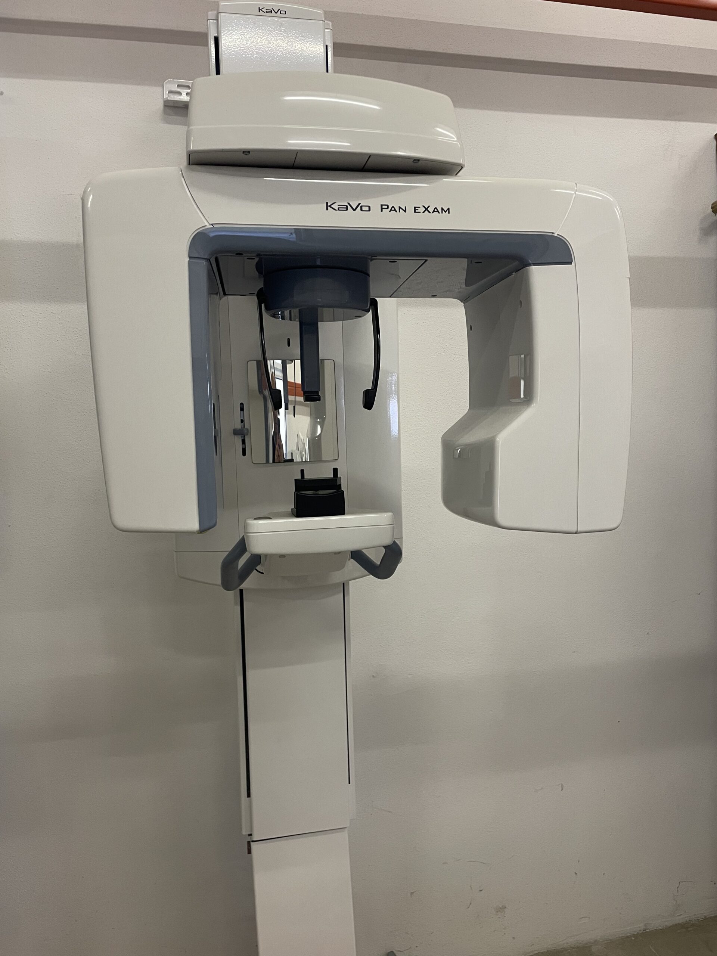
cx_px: 358
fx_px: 718
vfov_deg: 67.3
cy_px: 478
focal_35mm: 26
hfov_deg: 53.1
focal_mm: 4.2
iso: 200
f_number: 1.6
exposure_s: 1/50
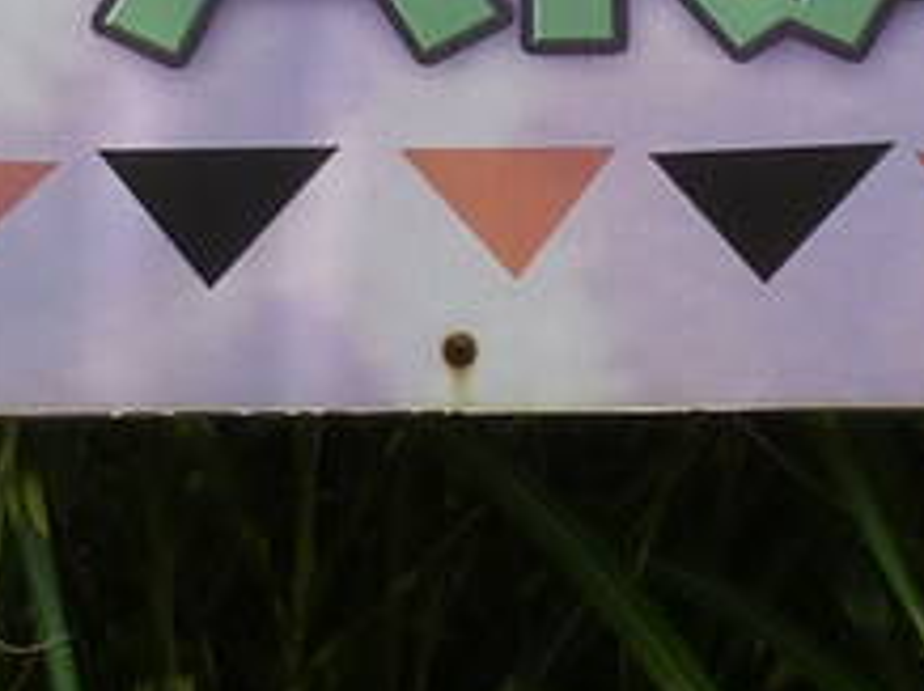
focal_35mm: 353
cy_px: -1123
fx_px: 9412
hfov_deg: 5.6
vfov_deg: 4.1
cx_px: 513
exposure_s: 1/500
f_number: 4
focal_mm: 7.9
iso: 80
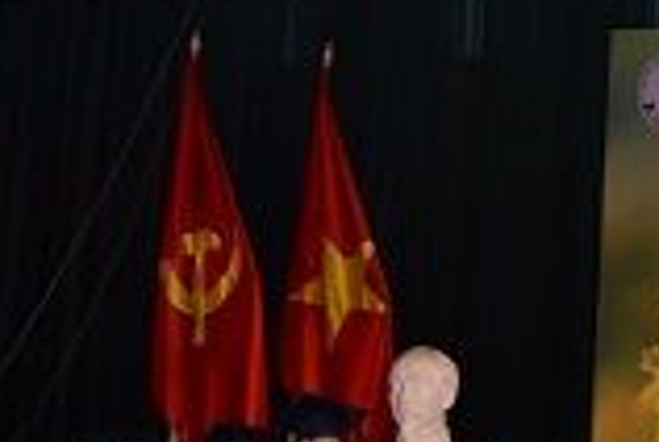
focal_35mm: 111
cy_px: 523
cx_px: 1047
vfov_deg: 12.1
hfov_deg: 16.4
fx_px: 2036
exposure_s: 1/60
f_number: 5
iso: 1000
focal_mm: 34
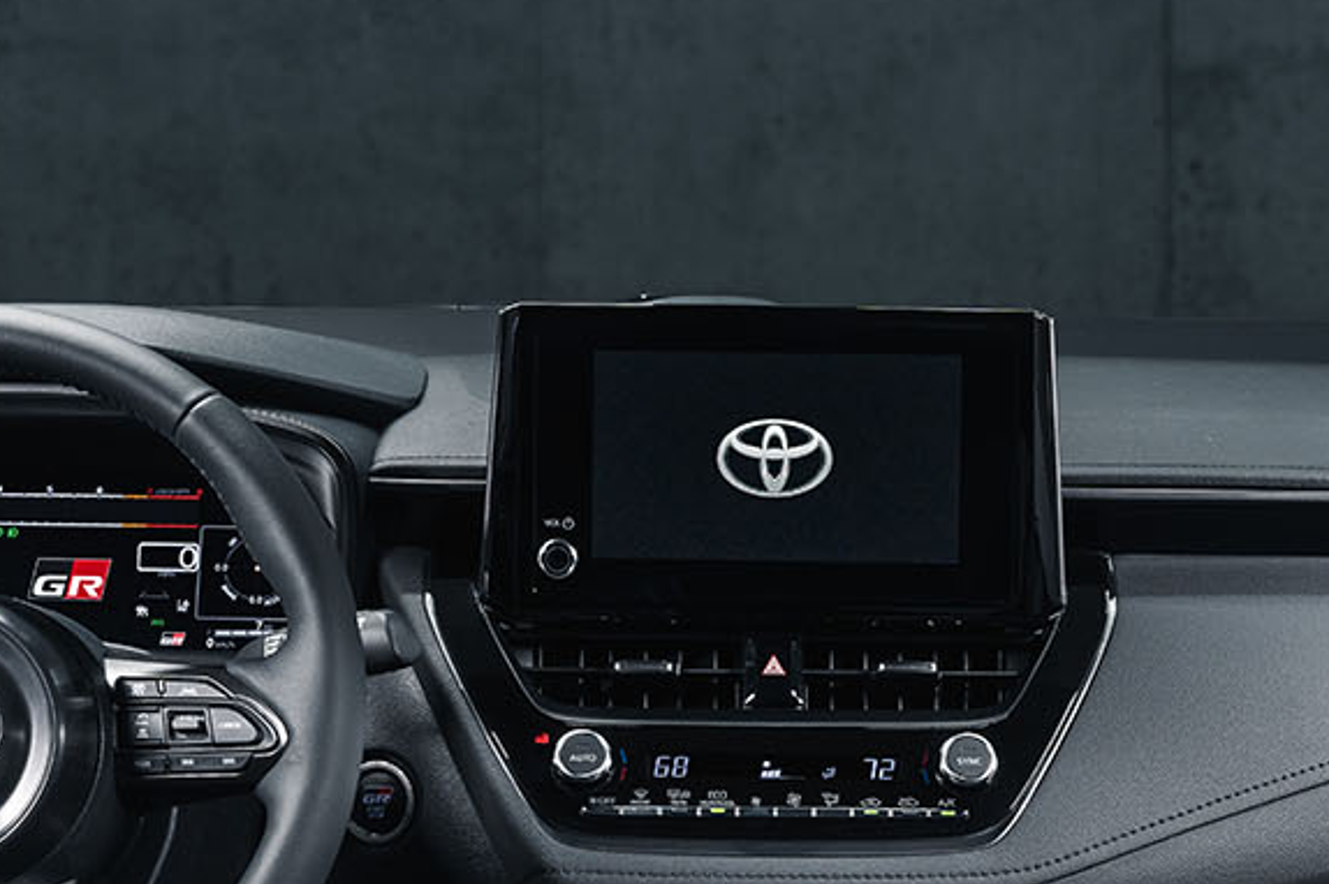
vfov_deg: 17.6
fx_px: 2841
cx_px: 727
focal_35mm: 77
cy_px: 613
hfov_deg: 26.3
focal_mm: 23
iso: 100
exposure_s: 2
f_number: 9
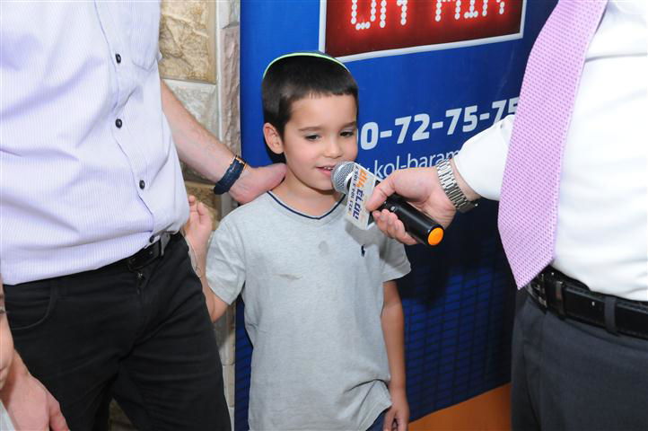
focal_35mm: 52
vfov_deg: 25.7
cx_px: 324
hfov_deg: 37.9
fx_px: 944
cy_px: 216
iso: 1600
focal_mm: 35
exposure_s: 1/125
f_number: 8
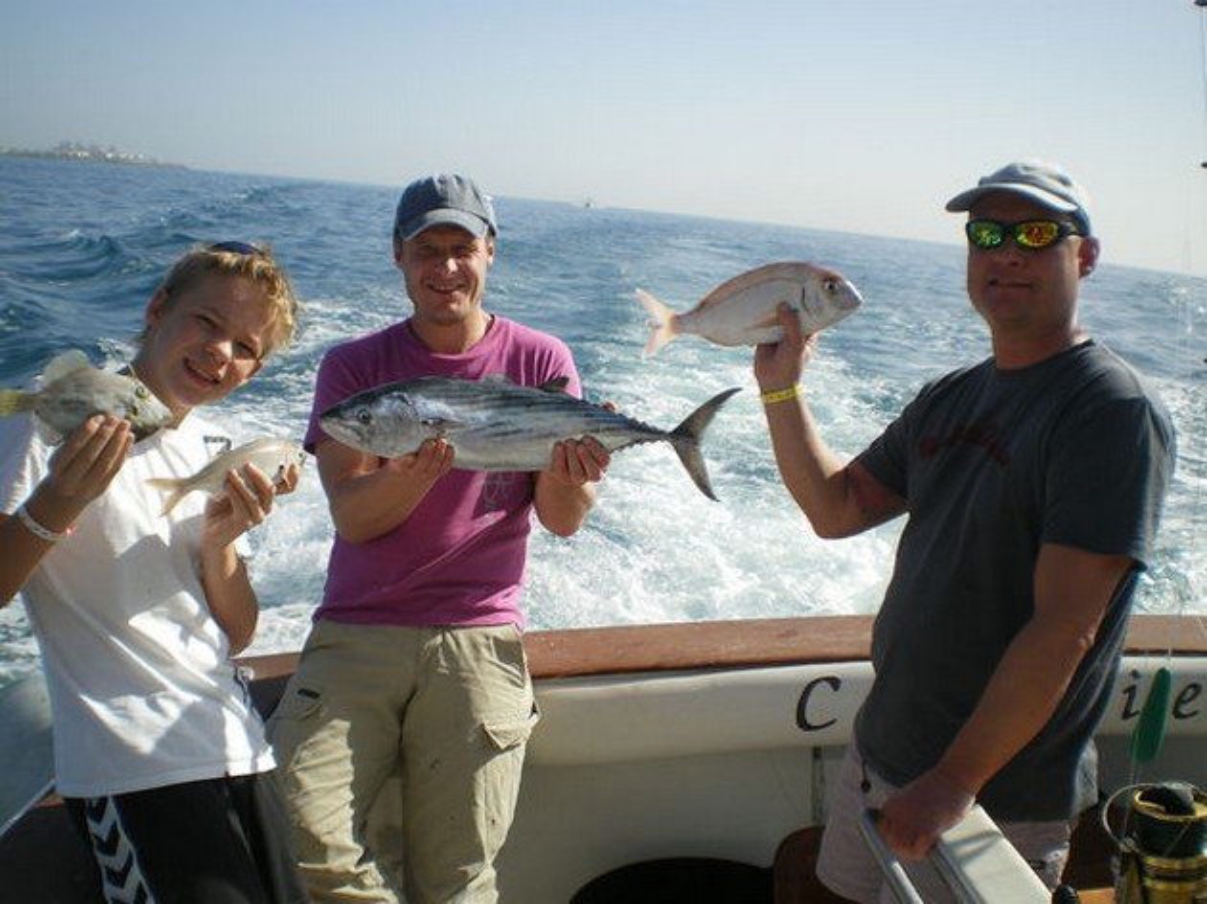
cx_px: 604
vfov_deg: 39.6
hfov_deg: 51.4
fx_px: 1255
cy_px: 452
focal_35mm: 36
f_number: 4.6
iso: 50
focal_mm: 6.3
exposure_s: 1/500
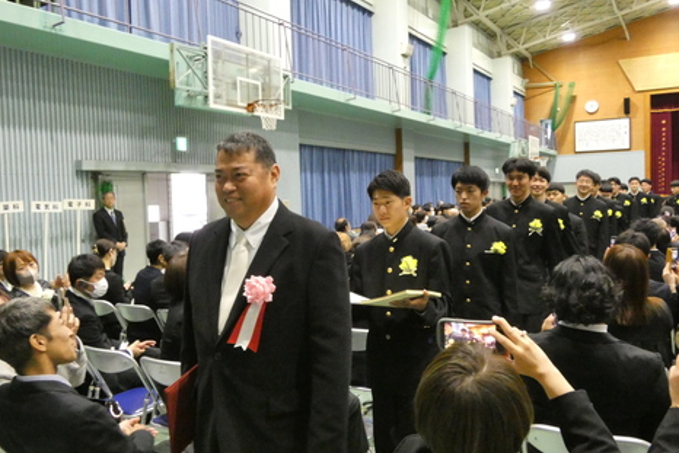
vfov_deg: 43.6
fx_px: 566
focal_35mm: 30
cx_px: 341
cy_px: 223
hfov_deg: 61.9
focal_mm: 5
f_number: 3.2
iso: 1600
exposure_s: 1/80
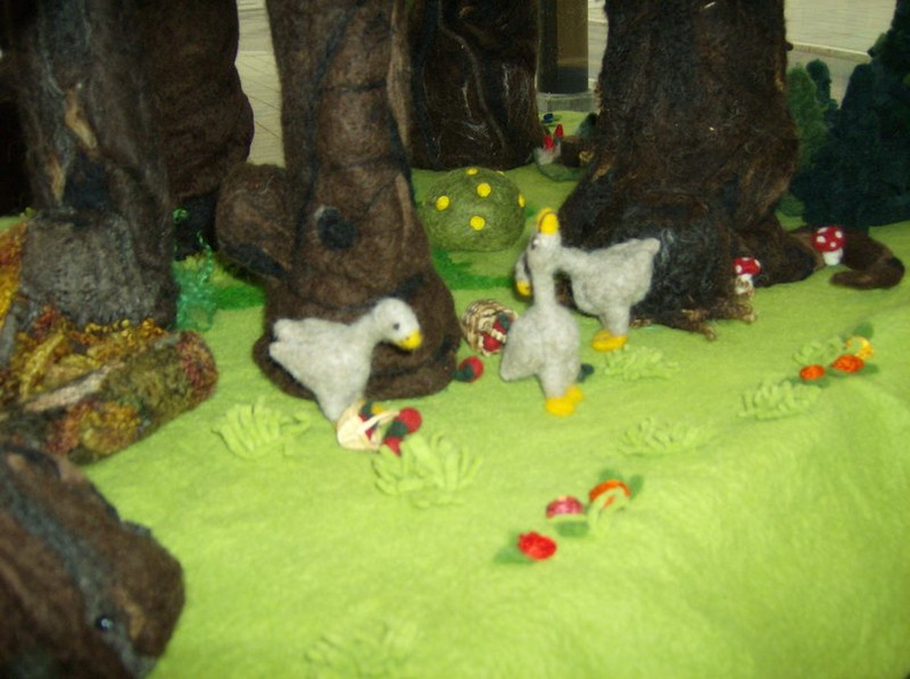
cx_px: 455
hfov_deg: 51.4
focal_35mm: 36
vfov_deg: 39.5
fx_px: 945
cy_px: 340
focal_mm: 6
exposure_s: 1/60
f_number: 2.8
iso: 200
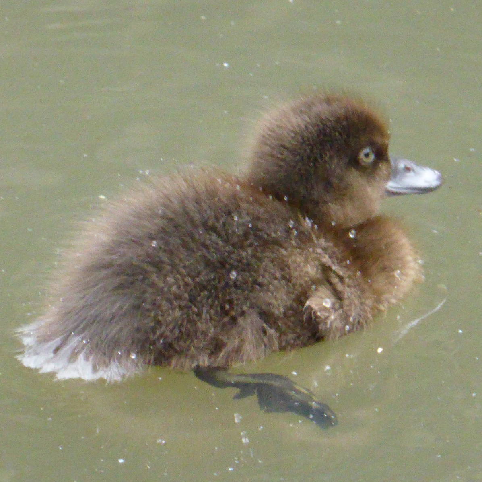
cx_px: 239
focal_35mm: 1247
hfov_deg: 1.4
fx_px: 19645
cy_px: 241
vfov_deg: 1.4
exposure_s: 1/250
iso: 800
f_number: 6.4
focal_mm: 86
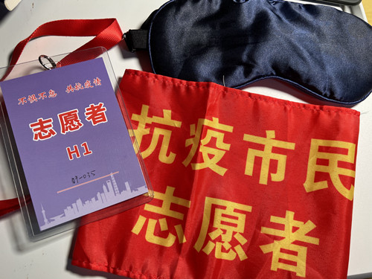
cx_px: 186
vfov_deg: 53.1
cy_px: 140
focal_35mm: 26
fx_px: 279
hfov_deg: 67.3
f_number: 1.5
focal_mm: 5.7
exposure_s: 1/121
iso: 64
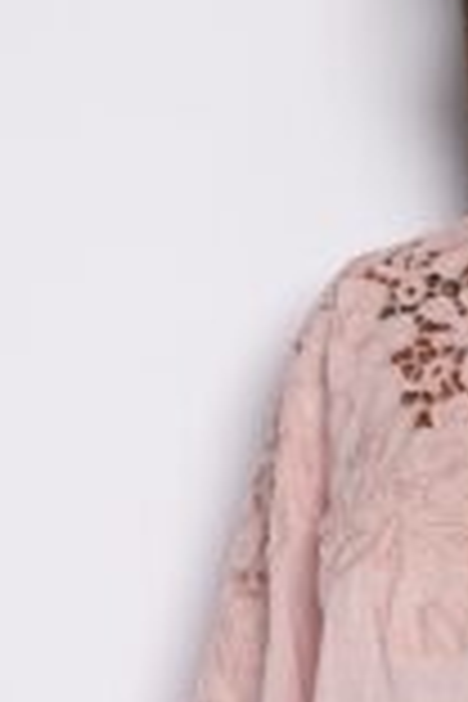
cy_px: 772
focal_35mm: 177
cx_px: 644
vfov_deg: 11.4
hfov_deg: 7.7
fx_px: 3451
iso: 200
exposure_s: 1/160
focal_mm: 46
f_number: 5.6
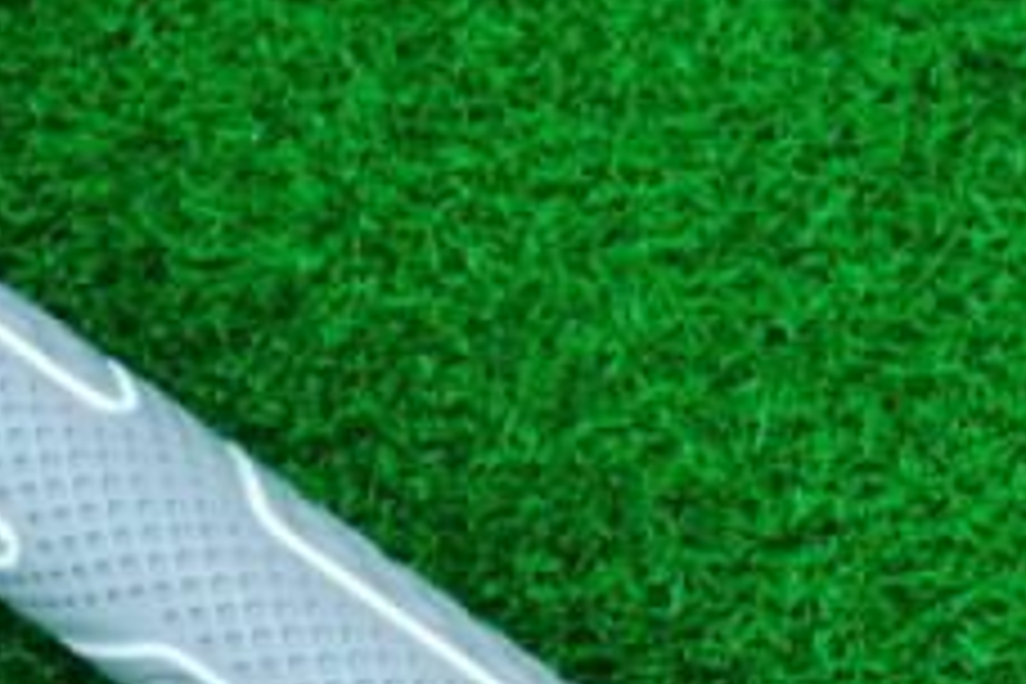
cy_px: 932
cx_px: 684
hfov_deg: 18.9
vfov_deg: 12.2
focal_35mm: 108
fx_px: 3078
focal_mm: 6.42
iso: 400
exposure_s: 1/40
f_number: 3.6
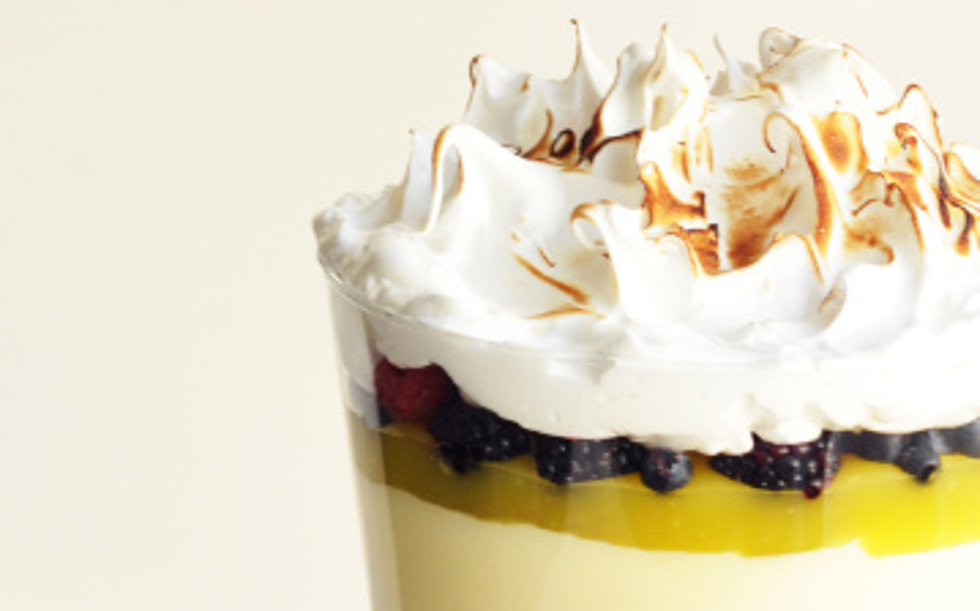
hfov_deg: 9.6
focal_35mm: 218
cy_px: 180
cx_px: 874
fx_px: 5820
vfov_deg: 6.0
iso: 250
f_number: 5
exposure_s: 1/50
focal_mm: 50
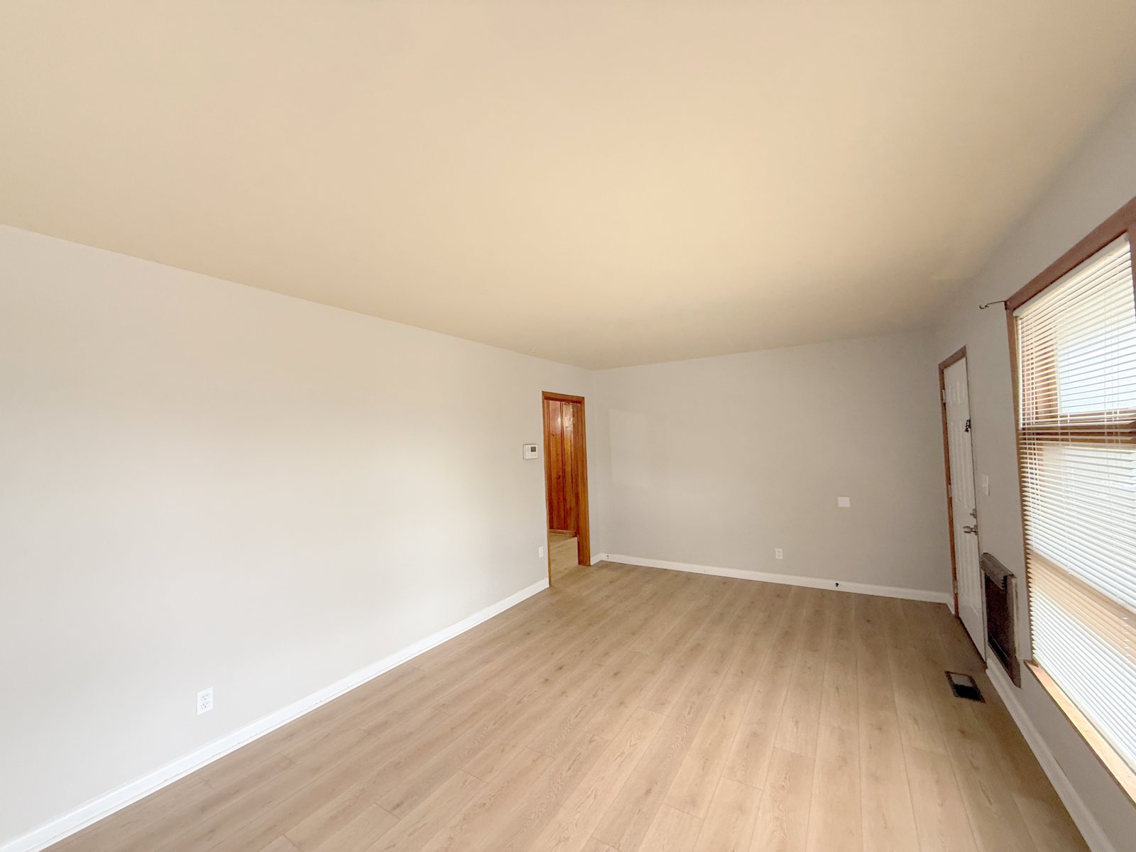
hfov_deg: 102.1
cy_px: 426
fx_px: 459
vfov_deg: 85.7
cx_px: 568
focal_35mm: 14
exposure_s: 1/72
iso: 320
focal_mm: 2.22
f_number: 2.2
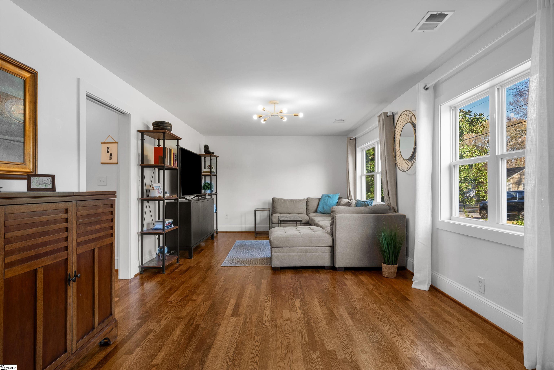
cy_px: 185
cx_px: 277
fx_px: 308
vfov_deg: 62.0
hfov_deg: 84.0
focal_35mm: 20
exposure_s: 1/3
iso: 200
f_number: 8
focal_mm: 20
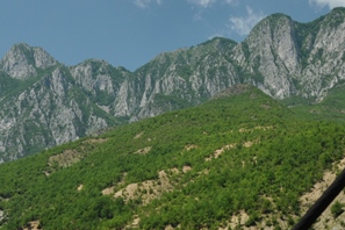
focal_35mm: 71
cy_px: 166
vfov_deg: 19.1
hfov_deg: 28.5
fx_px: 680
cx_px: 173
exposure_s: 1/250
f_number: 8
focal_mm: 22
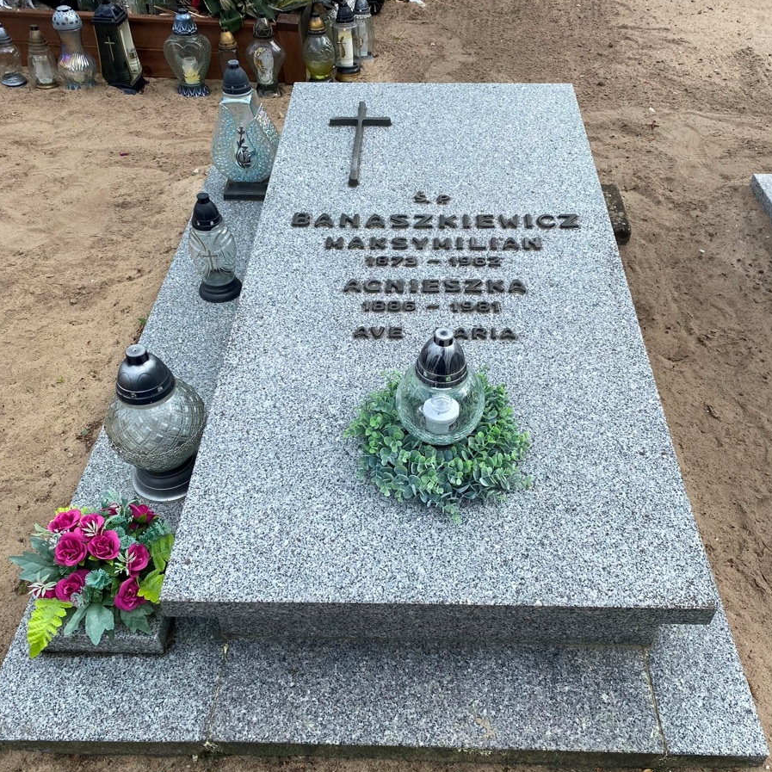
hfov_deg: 52.5
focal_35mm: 31
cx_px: 389
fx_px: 782
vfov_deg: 52.5
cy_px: 380
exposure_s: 1/1103
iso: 32
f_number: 1.8
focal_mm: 4.25
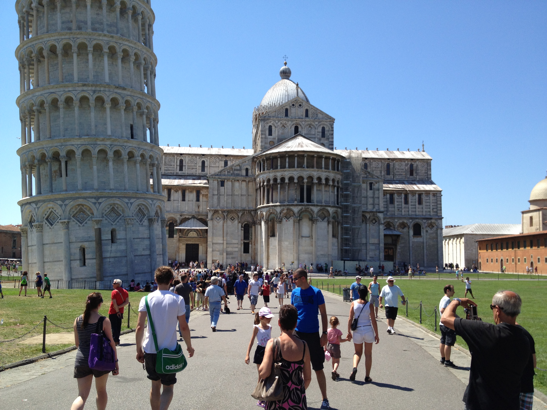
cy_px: 205
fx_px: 553
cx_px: 274
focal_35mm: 35
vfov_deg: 40.7
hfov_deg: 52.6
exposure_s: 1/1284
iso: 64
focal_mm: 4.28
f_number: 2.4
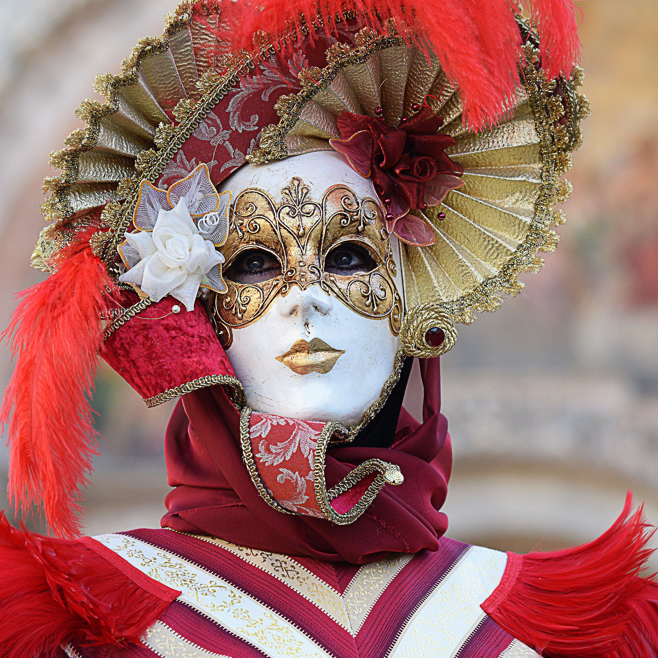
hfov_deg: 7.8
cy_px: 425
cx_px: 328
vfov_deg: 7.8
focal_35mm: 223
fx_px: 4796
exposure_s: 1/320
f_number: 4.5
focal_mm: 116
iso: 400
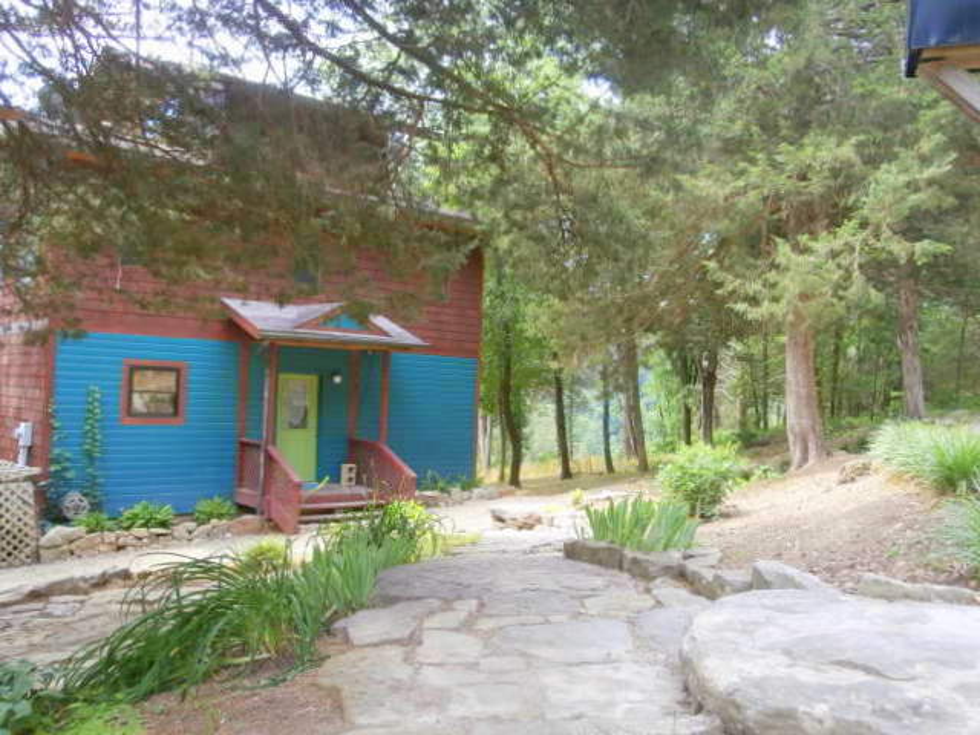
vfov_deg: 46.8
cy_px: 368
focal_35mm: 30
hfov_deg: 60.0
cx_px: 490
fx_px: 849
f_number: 3.5
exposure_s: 1/60
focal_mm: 5.36
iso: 100
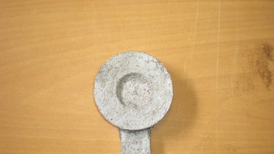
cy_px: 98
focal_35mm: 42
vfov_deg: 28.3
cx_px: 136
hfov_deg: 48.3
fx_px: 305
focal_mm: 6.3
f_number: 3.1
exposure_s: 1/16.1
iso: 200
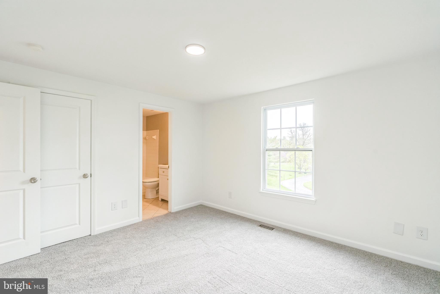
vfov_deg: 73.7
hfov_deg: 96.7
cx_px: 220
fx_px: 196
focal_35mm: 16
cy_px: 147
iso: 500
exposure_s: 1/60
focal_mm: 16
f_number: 8
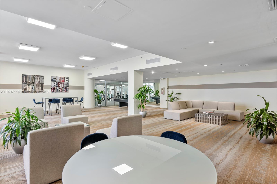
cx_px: 138
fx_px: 138
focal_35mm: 18
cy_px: 92
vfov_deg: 67.4
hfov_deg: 90.0
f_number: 8
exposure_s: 1/13
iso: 320
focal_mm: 18
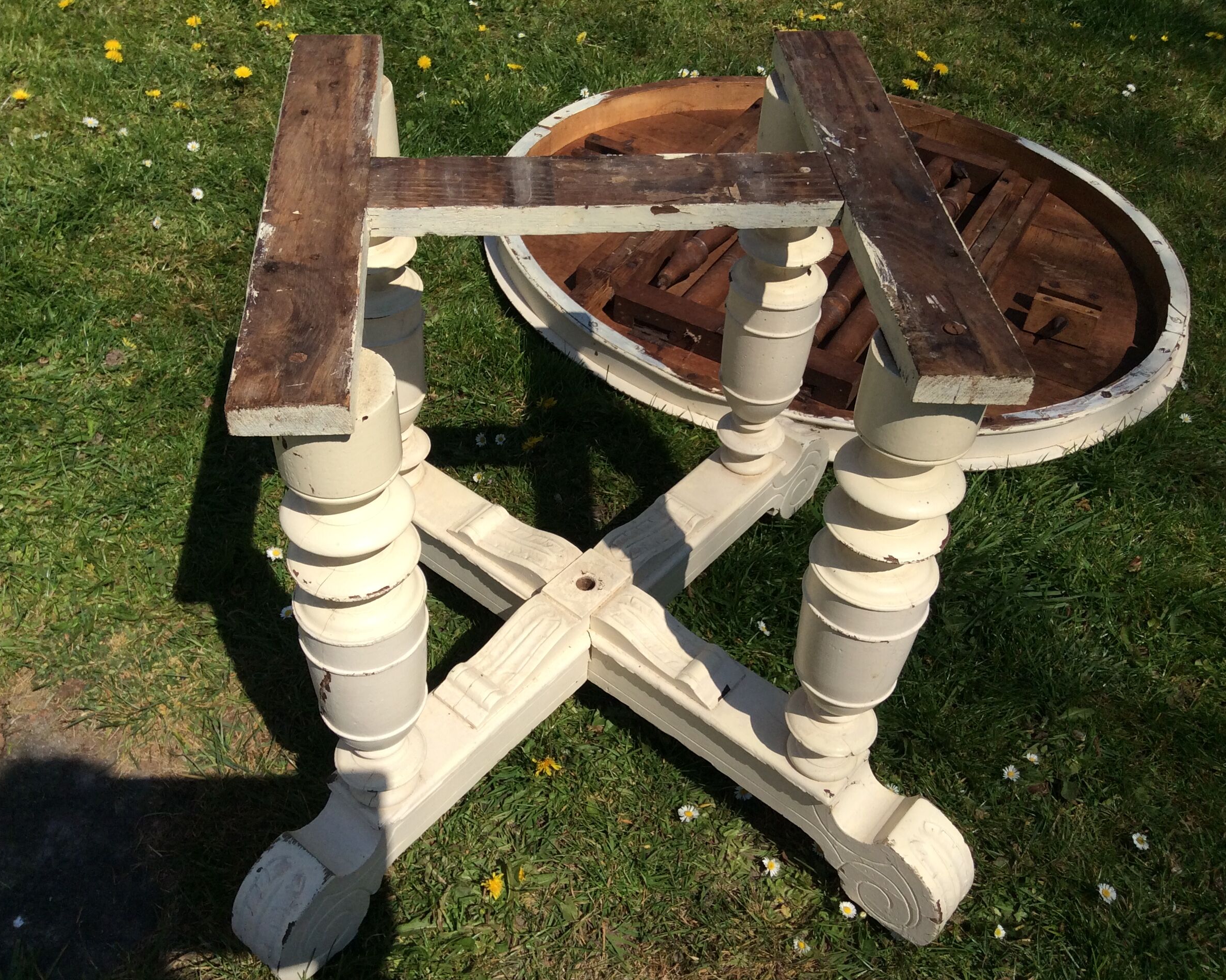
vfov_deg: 43.4
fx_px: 1234
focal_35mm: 34
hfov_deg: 52.8
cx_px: 599
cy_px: 491
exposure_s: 1/2725
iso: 32
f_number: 2.4
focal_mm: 3.3
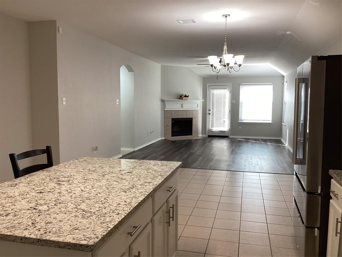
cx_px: 171
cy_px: 128
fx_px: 306
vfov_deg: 45.4
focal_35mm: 31
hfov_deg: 58.4
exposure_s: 1/60
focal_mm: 3.3
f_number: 2.4
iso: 64
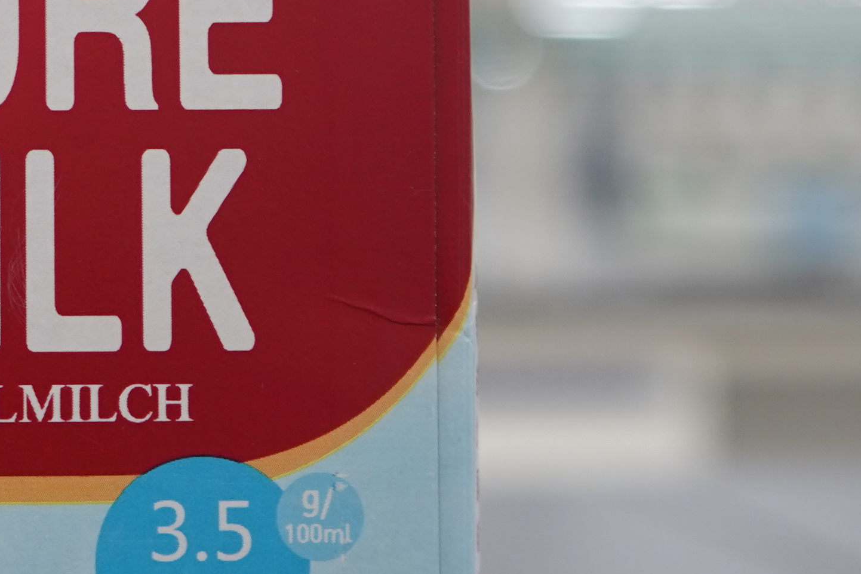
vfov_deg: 10.6
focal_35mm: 129
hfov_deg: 15.7
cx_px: 76
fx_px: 3085
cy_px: 105
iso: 320
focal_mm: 31
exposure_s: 1/40
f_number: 4
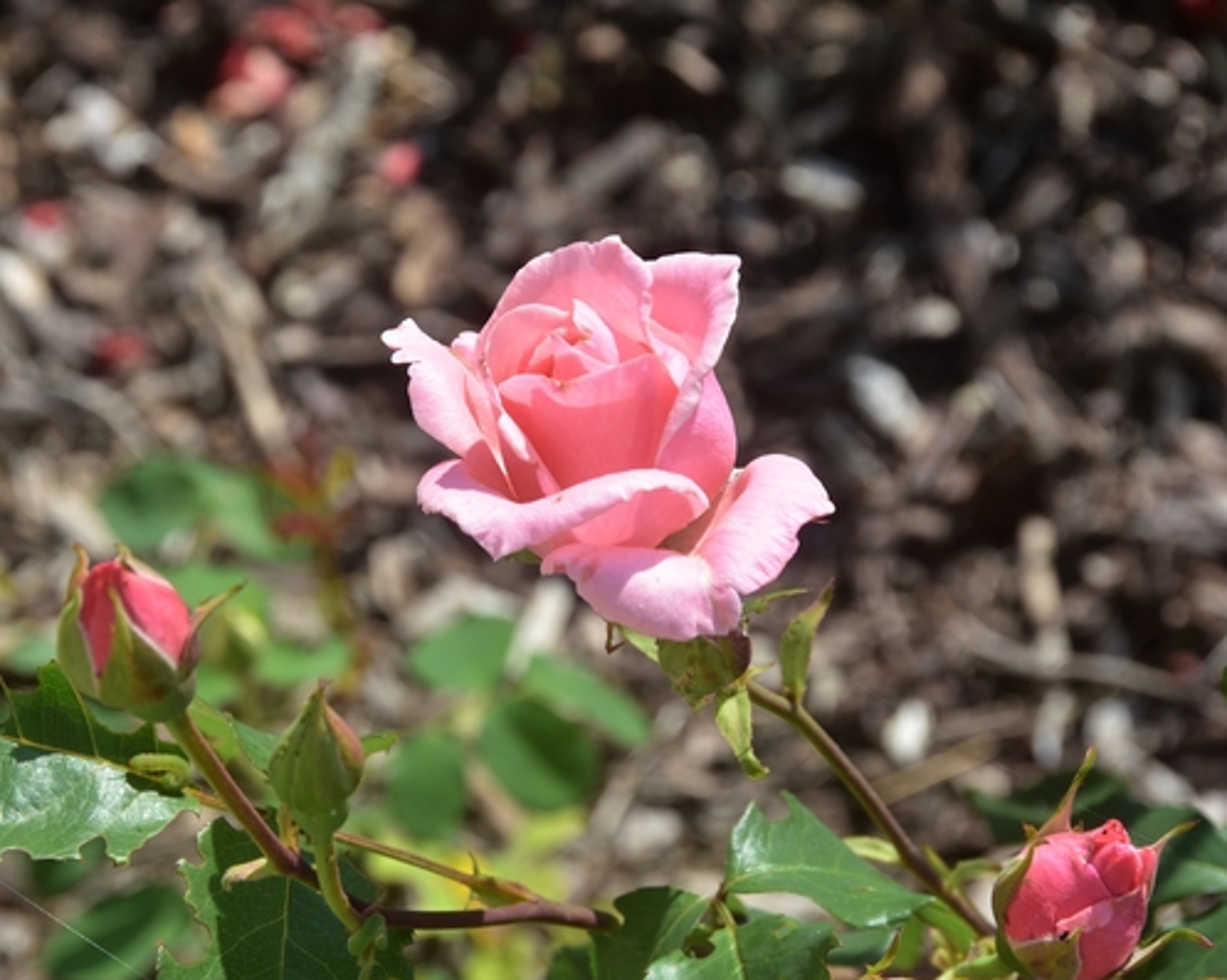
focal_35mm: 153
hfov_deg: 12.6
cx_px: 509
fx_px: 5553
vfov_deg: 10.1
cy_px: 489
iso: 110
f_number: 11
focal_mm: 90
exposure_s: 1/125
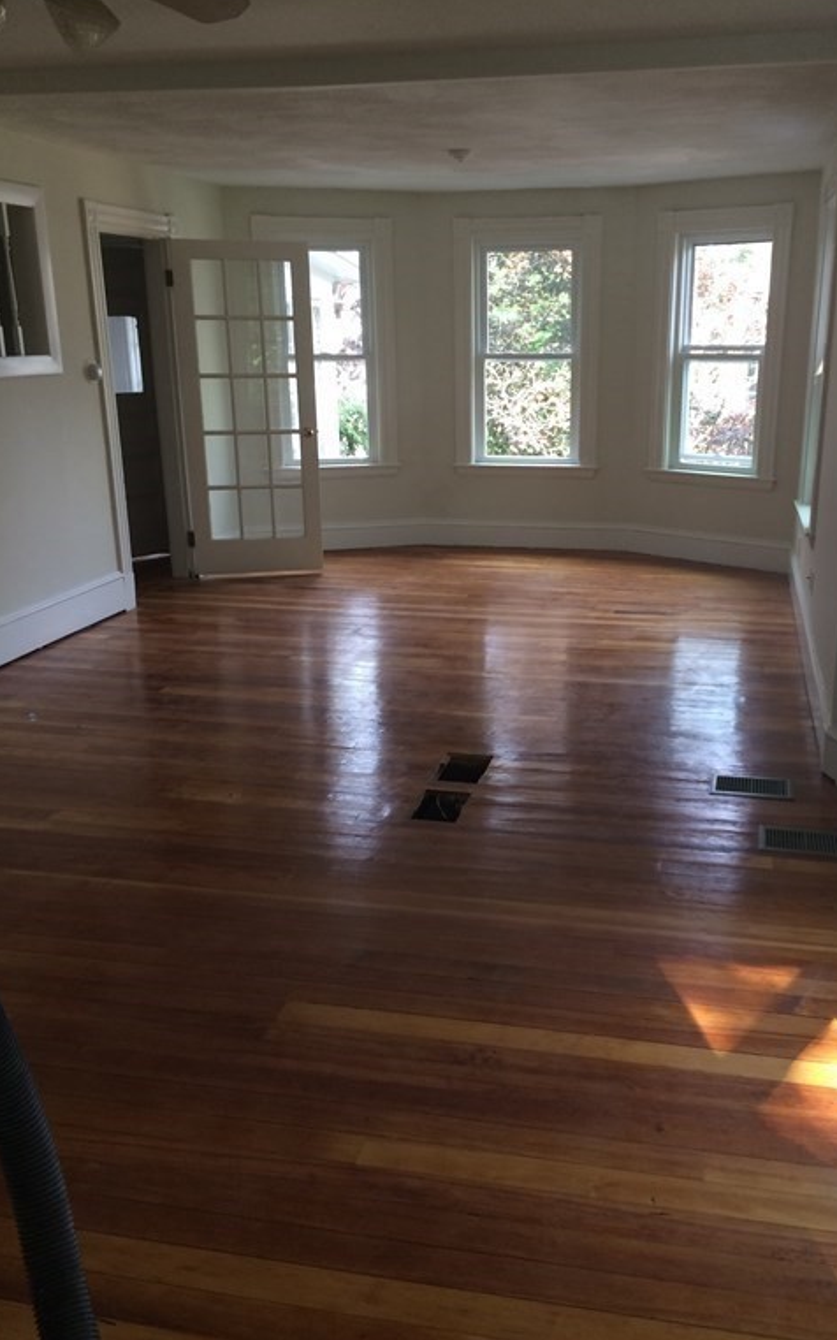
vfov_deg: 61.2
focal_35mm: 31
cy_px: 666
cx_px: 496
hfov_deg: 40.4
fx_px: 1132
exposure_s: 1/30
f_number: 2.2
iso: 32
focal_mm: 4.15
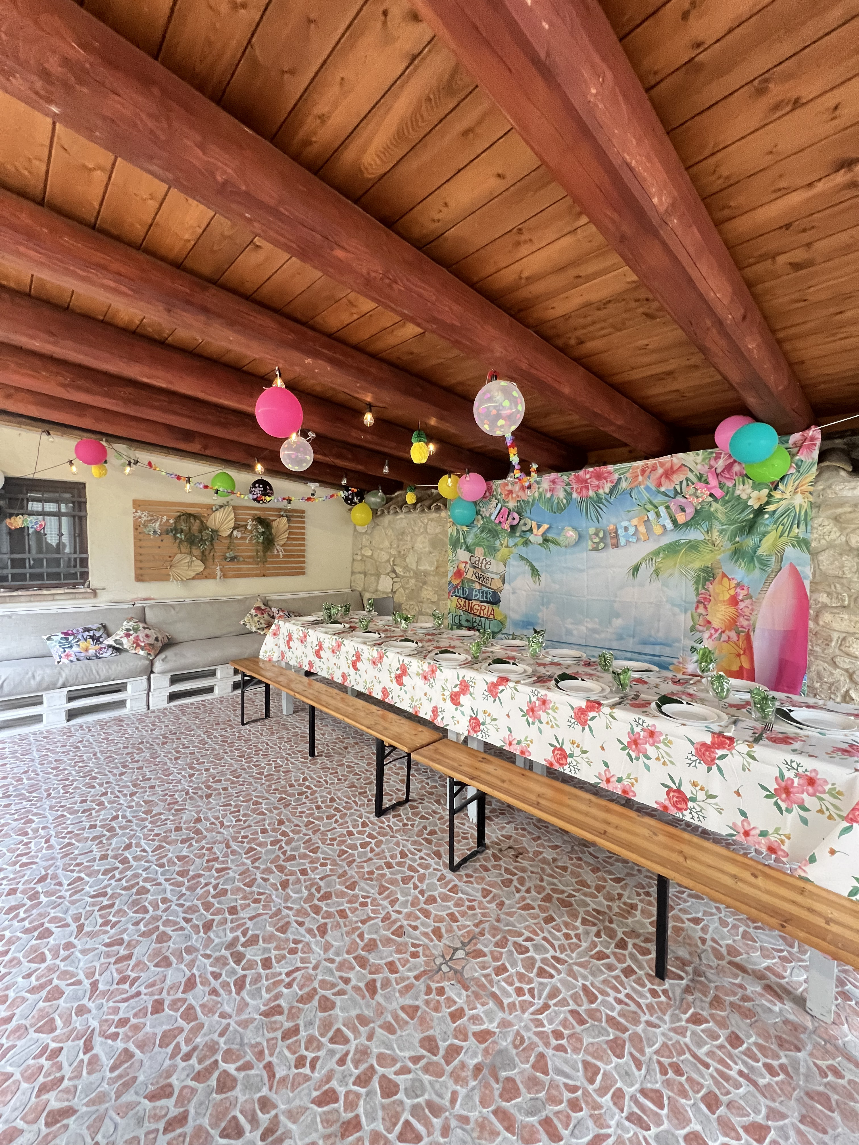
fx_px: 430
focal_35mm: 13
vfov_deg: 106.2
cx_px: 430
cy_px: 572
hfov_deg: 89.9
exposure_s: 1/60
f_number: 1.8
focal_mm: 1.57
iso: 400
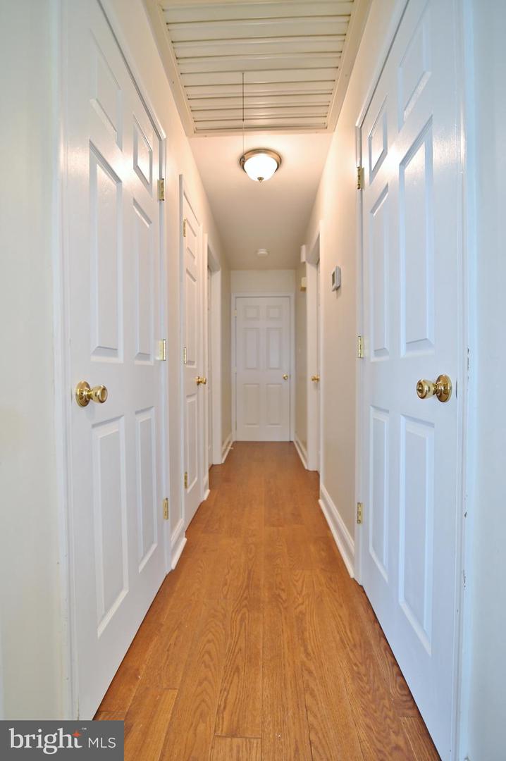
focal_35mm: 16
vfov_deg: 96.8
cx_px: 253
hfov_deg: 73.6
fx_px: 338
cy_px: 380
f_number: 2.8
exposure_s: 1/125
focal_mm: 16
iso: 1100
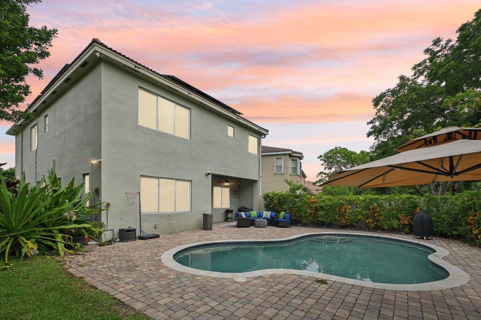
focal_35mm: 15
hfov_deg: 100.4
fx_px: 200
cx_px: 240
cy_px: 160
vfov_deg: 77.3
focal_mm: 15
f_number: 8
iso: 100
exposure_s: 1/250
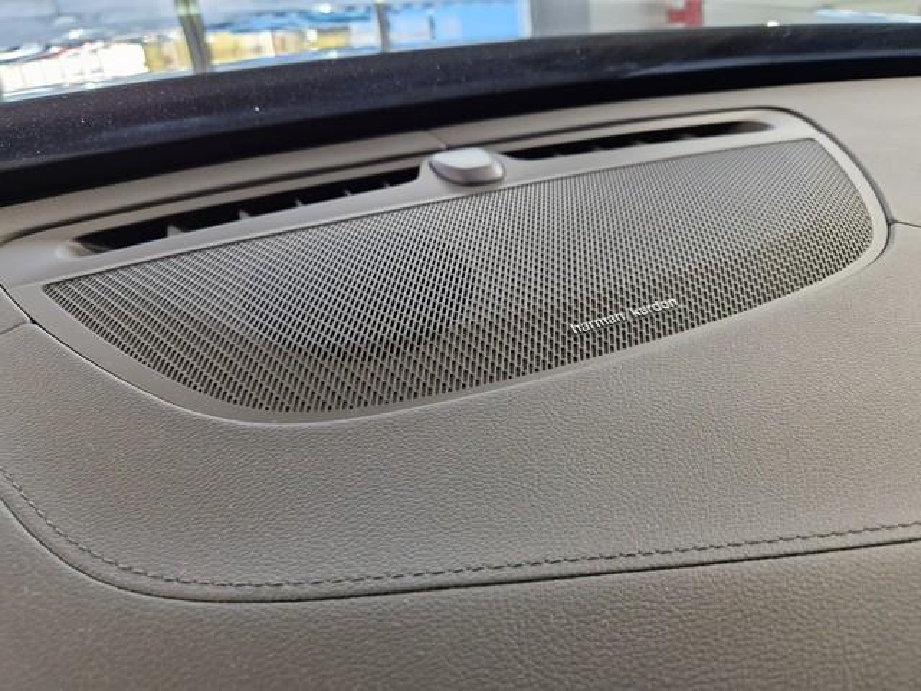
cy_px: 346
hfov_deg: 73.9
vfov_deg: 58.9
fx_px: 612
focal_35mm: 23
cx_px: 460
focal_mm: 5.4
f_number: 1.8
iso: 320
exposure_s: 1/100
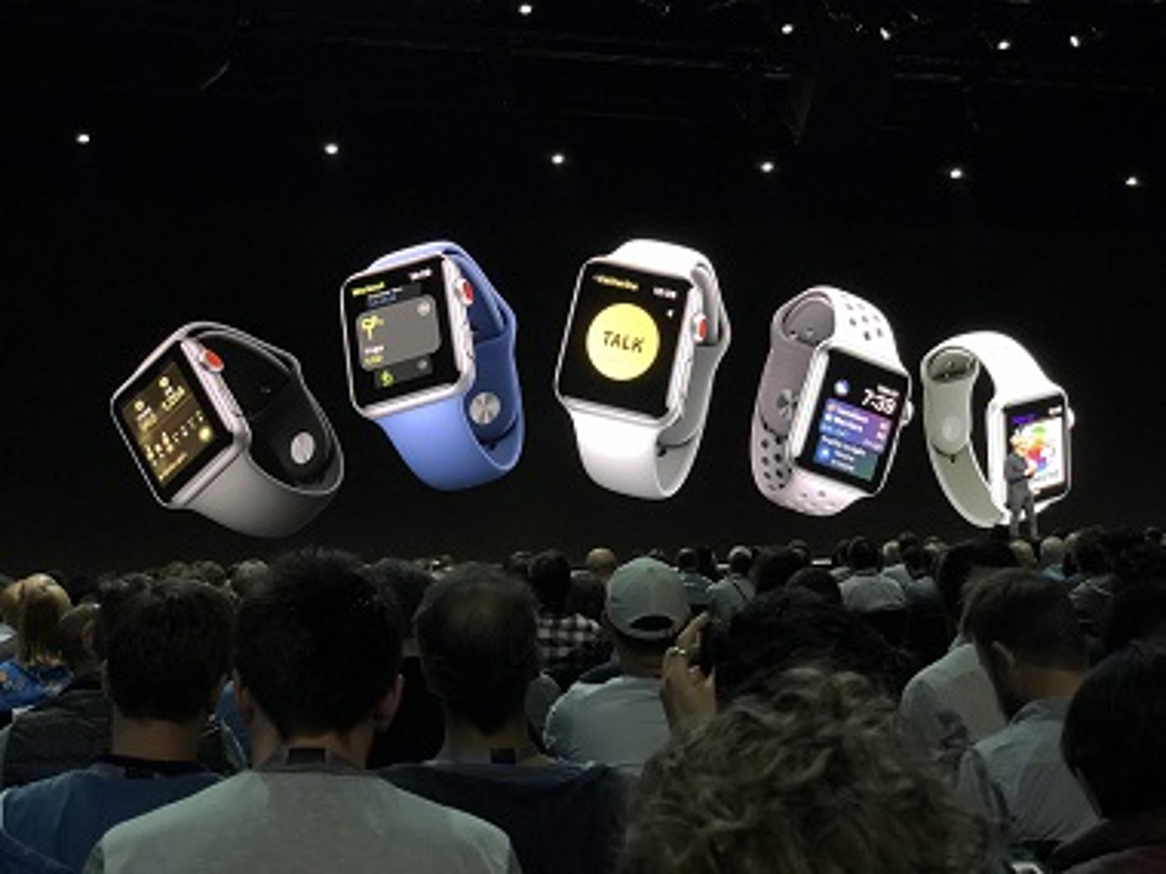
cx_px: 583
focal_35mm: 52
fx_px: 1752
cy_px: 437
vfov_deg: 28.0
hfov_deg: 36.8
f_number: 2.4
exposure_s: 1/30
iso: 100
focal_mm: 6
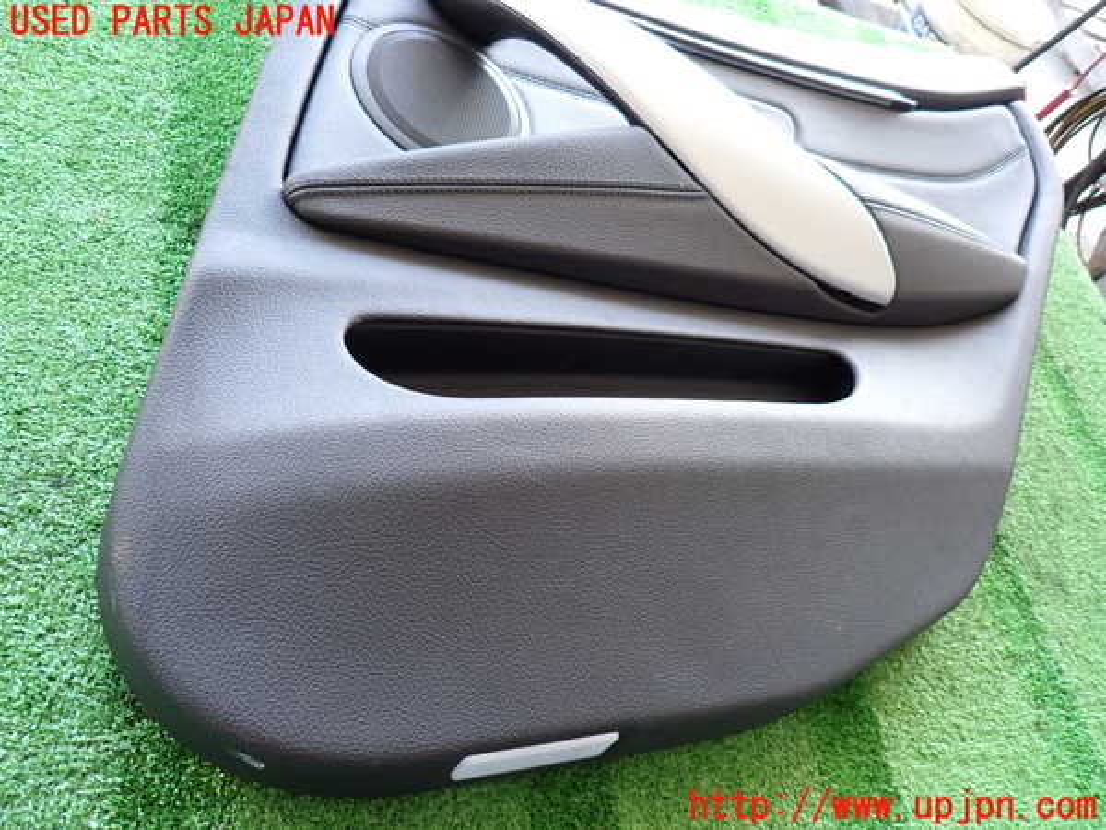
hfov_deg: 69.4
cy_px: 415
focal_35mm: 25
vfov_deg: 54.9
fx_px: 799
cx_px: 553
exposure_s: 1/40
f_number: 2
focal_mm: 4.5
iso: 200
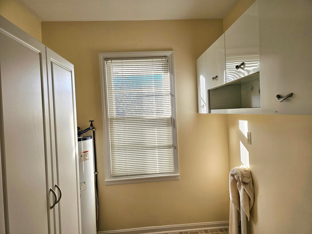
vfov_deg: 58.9
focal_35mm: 23
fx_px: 207
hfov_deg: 73.9
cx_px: 156
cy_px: 117
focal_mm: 6.3
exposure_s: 1/182
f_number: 1.7
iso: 32
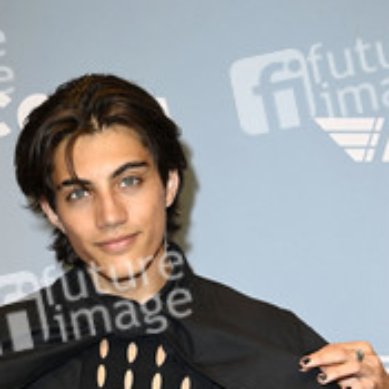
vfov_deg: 14.2
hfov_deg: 14.5
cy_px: 416
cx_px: 142
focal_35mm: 120
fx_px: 1526
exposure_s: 1/250
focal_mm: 62
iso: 400
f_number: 5.6
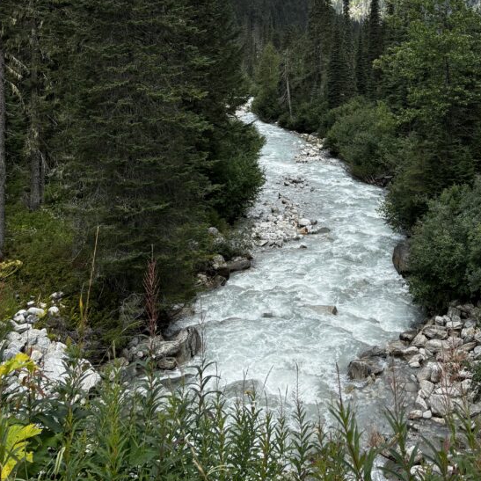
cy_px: 39
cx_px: 297
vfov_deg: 36.5
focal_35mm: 43
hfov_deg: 38.9
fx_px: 676
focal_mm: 5.96
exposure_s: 1/1164
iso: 50
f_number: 1.6
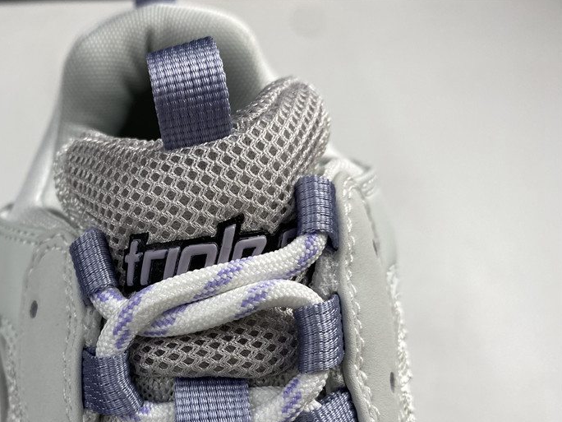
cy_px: 304
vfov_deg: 37.0
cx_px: 154
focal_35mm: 38
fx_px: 617
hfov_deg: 47.5
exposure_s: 1/100
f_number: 1.8
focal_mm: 4.25
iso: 32
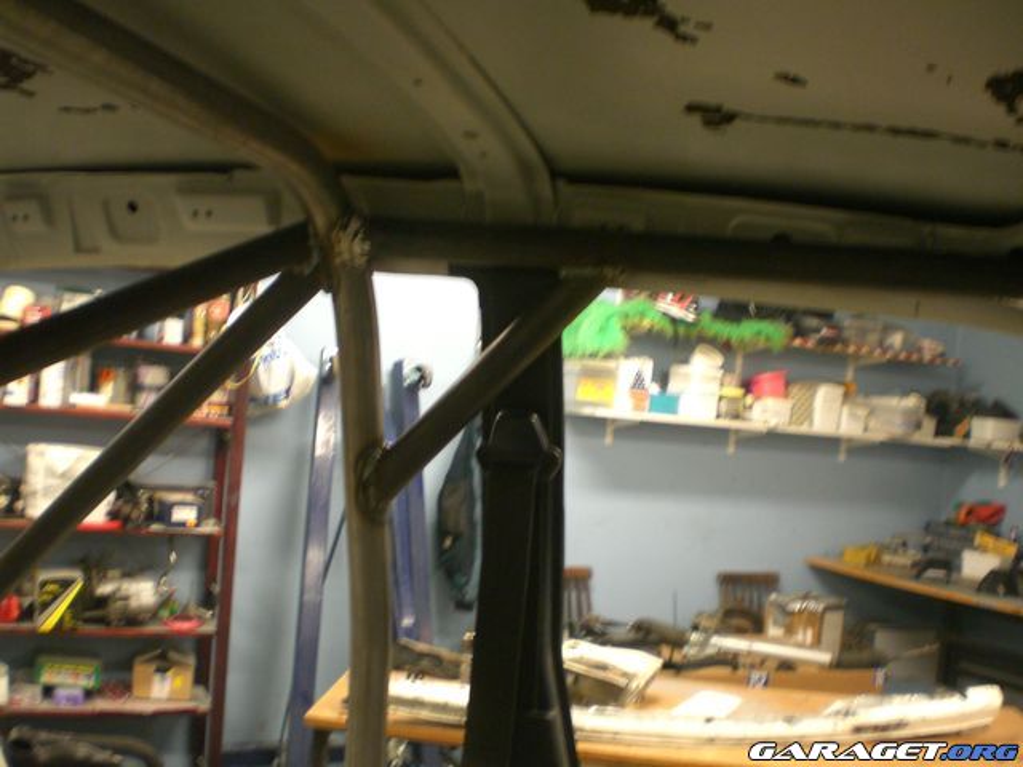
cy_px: 384
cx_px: 512
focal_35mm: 38
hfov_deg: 49.0
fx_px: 1123
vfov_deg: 37.7
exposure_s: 1/15
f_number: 3.1
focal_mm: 6.3
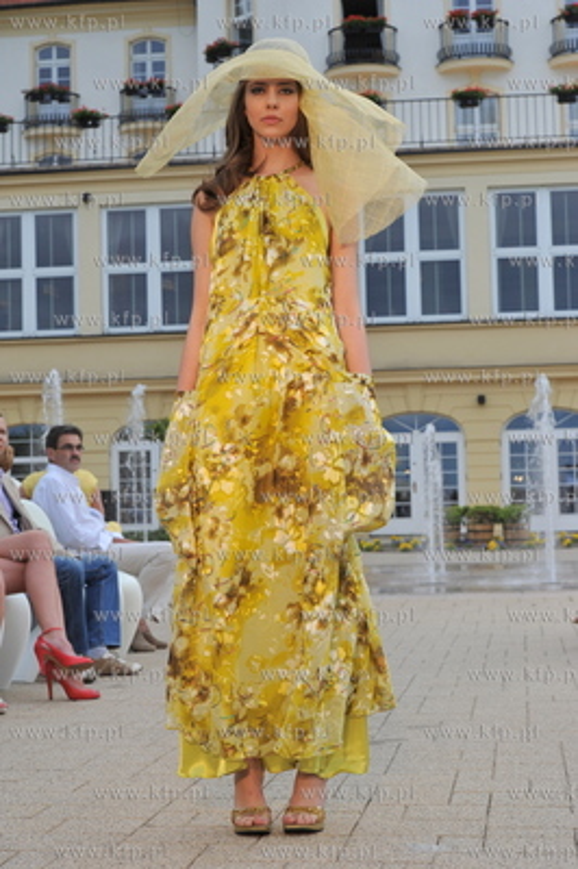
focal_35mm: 70
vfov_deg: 28.9
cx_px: 289
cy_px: 434
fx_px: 1689
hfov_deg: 19.4
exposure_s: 1/320
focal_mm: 70
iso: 400
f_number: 9
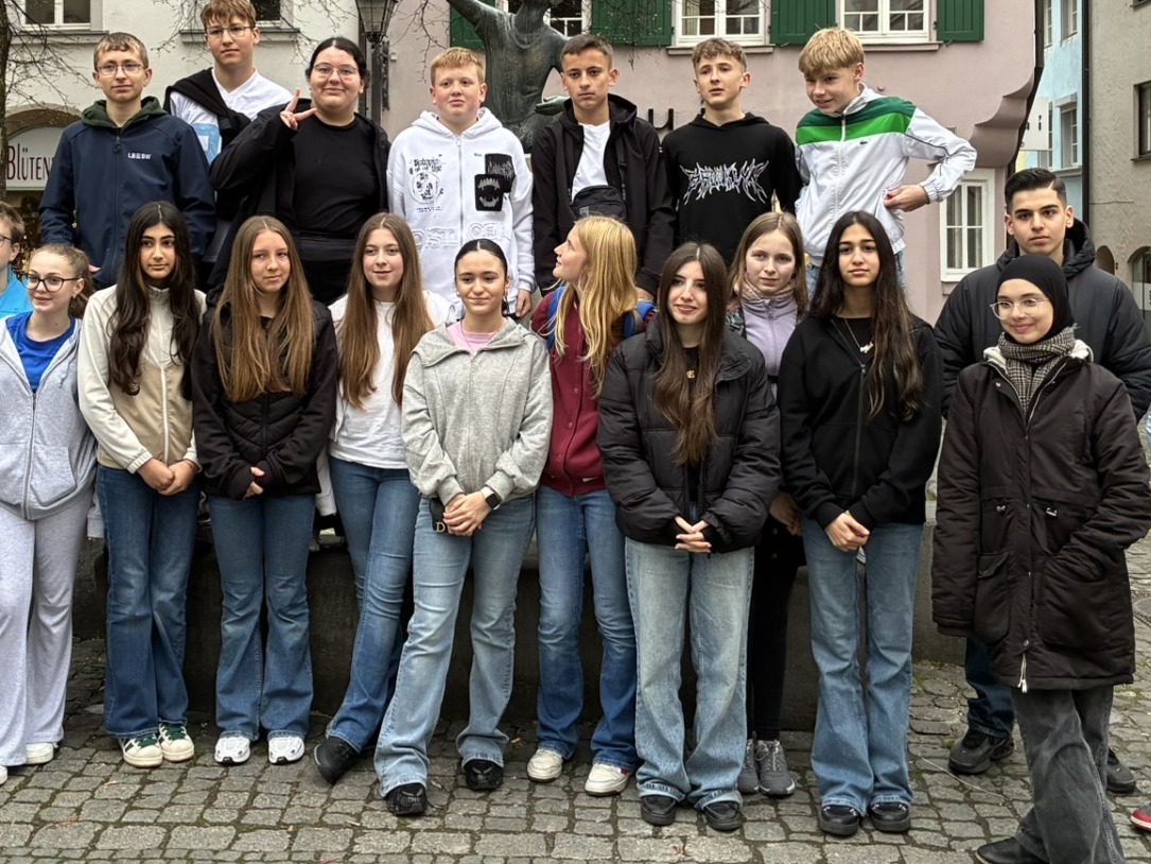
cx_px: 509
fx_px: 1530
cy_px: 239
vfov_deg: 31.1
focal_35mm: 46
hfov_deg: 41.2
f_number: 1.64
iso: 80
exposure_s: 1/111
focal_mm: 4.2
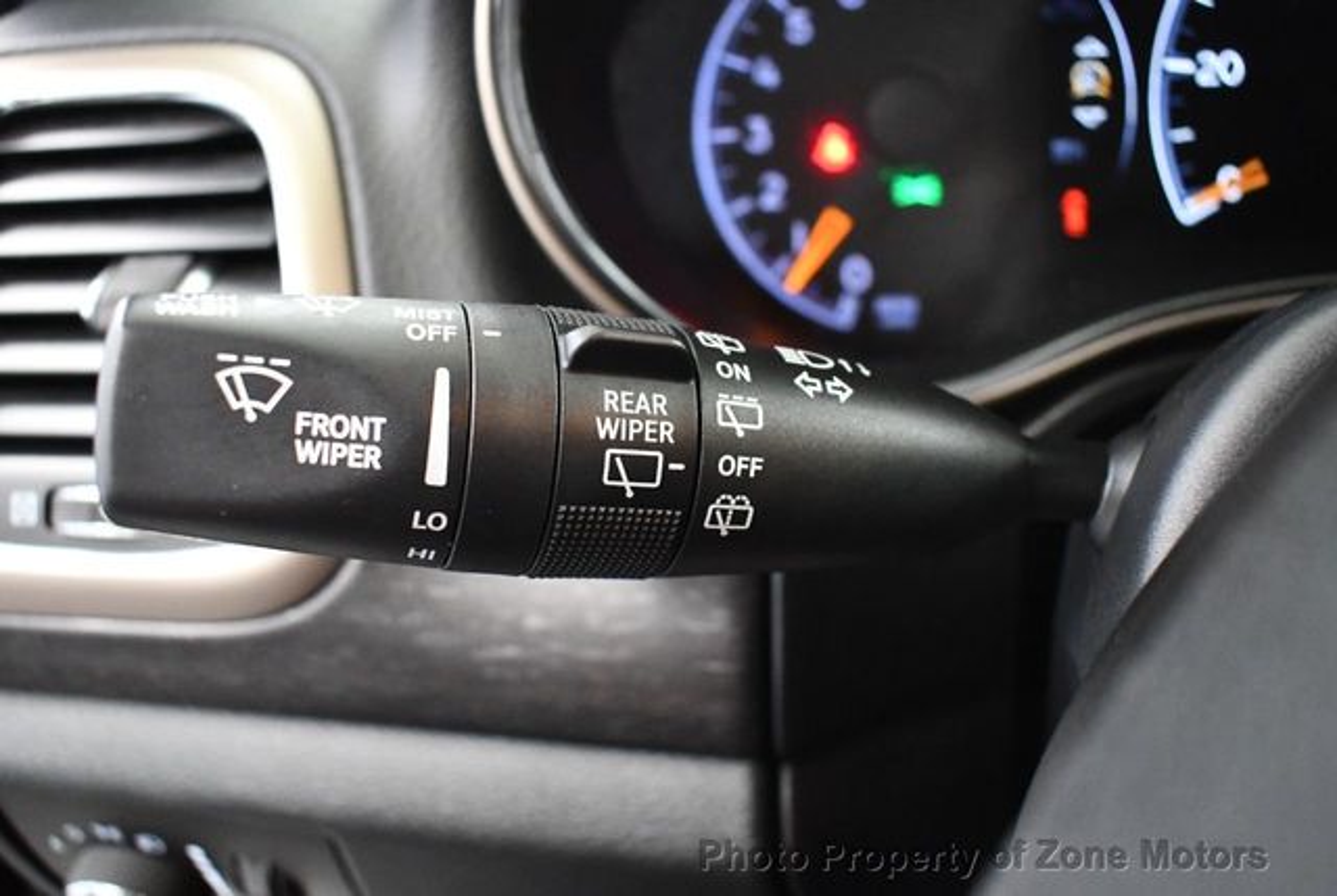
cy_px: 448
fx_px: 1339
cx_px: 668
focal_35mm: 36
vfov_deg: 37.0
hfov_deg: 53.1
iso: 4000
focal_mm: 18
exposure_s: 1/60
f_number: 3.5
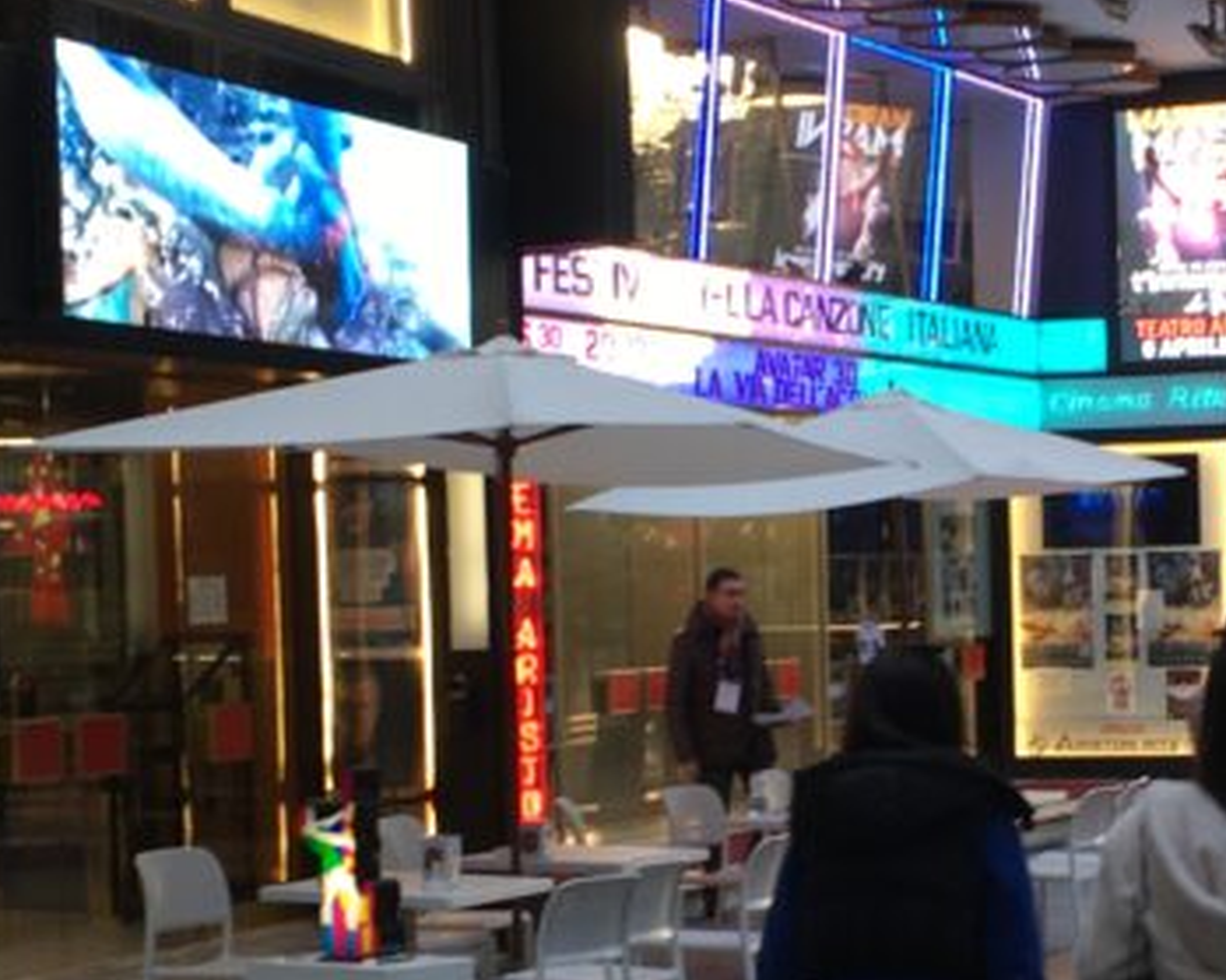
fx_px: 3011
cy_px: 657
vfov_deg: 18.4
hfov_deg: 22.9
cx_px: 875
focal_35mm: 83
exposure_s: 1/50
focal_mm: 4.15
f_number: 2.2
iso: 25
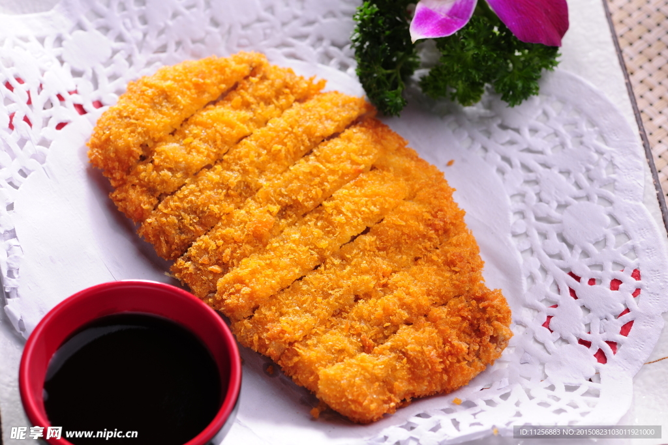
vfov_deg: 13.0
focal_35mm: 105
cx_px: 334
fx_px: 1948
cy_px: 222
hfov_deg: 19.5
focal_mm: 105
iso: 100
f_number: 10
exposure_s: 1/125
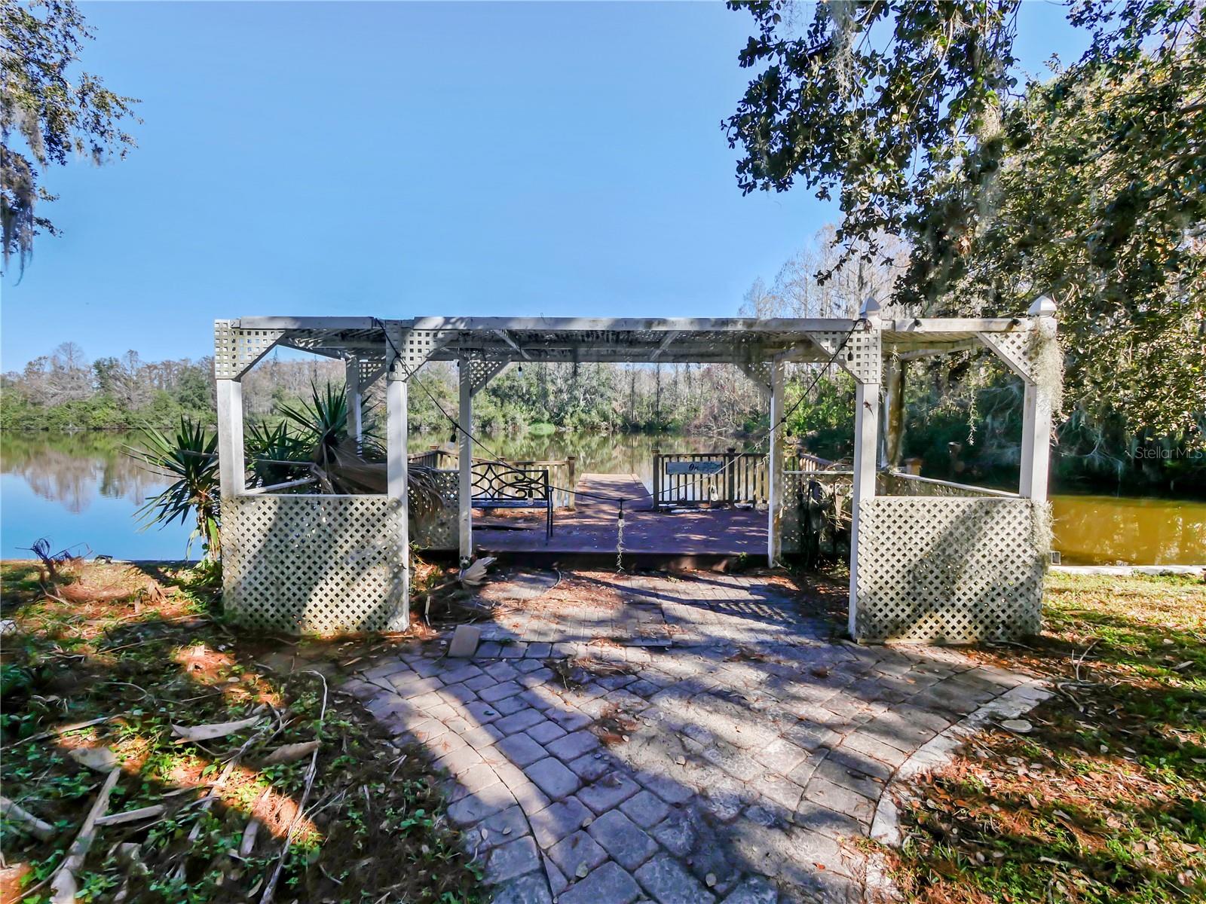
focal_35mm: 14
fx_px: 488
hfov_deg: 102.1
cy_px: 452
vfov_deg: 85.7
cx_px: 603
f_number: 7.1
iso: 200
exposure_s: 1/400
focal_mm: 7
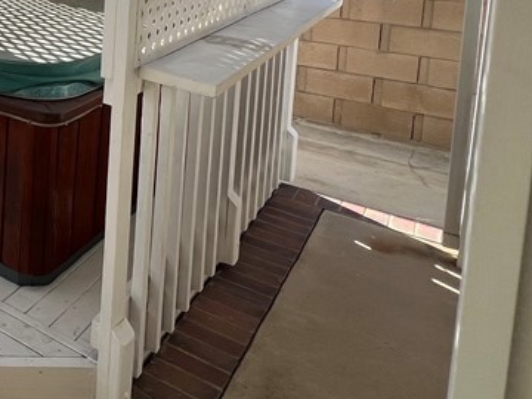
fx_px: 569
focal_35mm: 37
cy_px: -37
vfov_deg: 33.8
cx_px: -152
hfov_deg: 35.3
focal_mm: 1.57
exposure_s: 1/786
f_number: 1.8
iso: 32
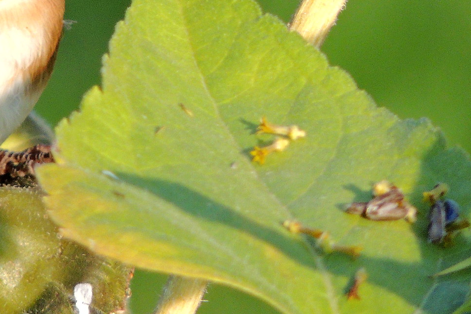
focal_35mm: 2335
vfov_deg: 0.6
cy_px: -38
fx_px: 30542
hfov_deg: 0.9
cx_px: -48
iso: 320
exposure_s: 1/500
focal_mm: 160.5
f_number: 5.5
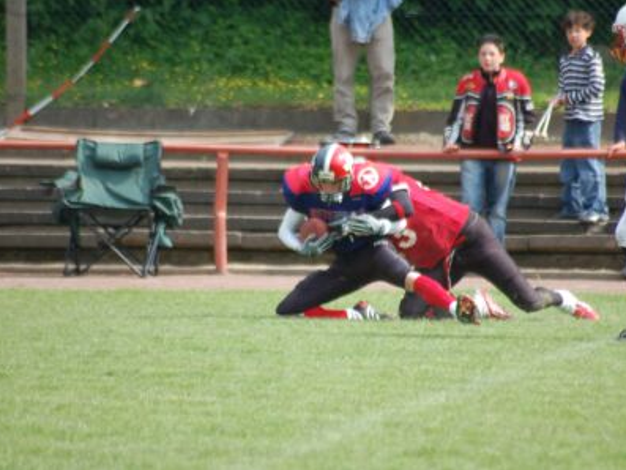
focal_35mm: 493
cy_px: 235
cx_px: 346
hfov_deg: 4.0
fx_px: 8918
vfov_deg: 3.0
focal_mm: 300
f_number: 5.6
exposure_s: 1/640
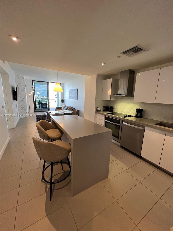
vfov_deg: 106.2
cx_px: 86
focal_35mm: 13
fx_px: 87
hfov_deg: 89.9
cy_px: 116
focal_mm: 1.57
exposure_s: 1/120
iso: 200
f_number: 1.8
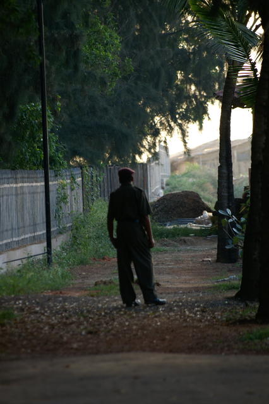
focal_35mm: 450
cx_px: 134
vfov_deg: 4.6
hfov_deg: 3.1
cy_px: 202
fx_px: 5049
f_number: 5.6
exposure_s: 1/80
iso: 200
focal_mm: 300
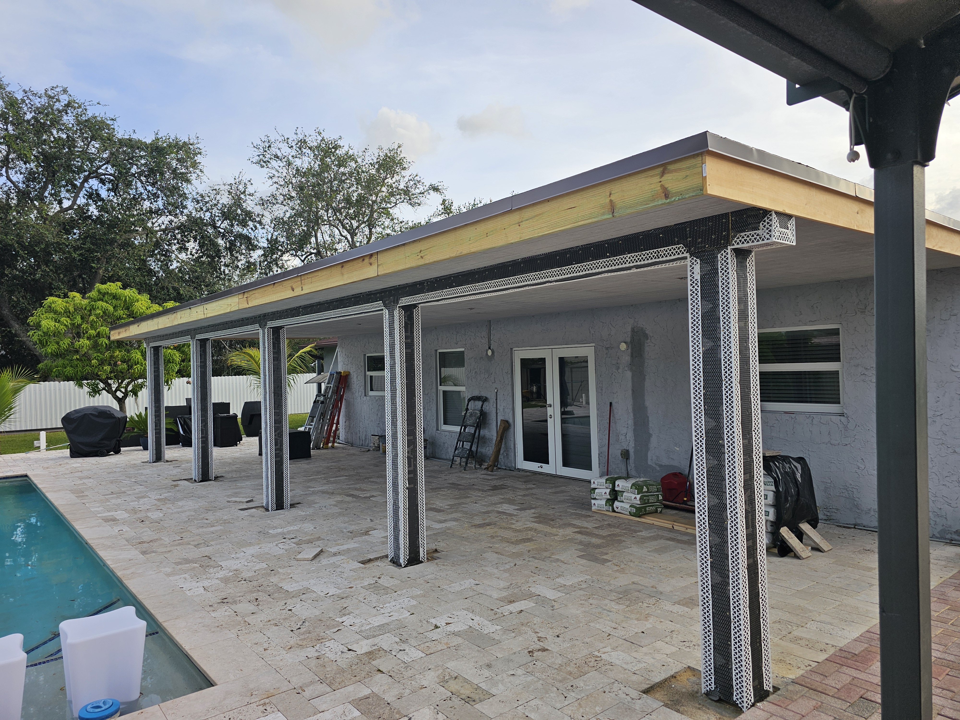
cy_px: 360
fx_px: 638
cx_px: 480
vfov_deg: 58.9
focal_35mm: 23
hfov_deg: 73.9
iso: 10
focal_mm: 6.3
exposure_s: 1/271
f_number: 1.7
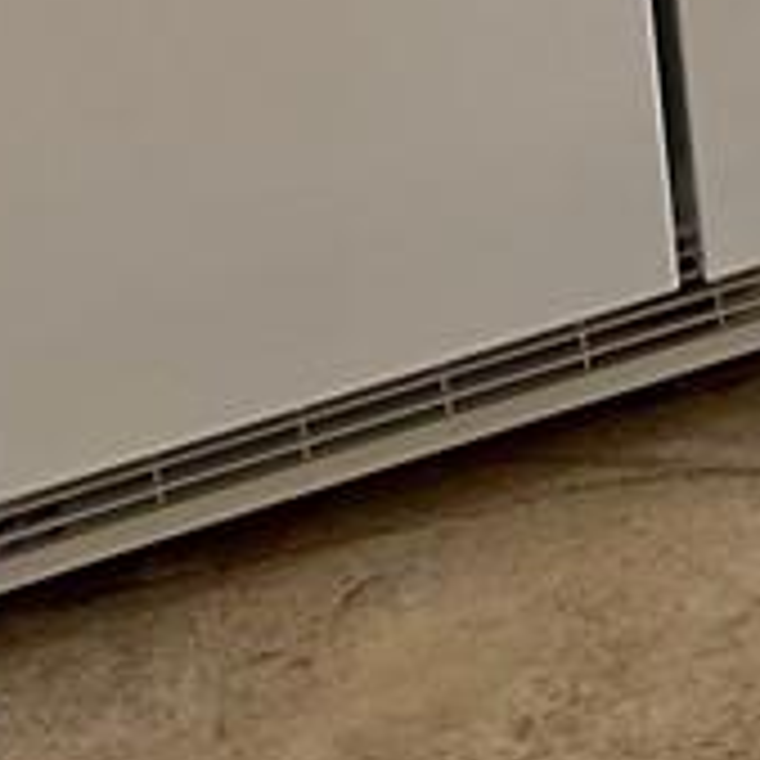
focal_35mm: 201
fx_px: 4993
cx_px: 2743
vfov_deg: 7.5
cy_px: -1619
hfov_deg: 7.1
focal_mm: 6.86
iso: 80
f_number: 1.78
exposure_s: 1/120
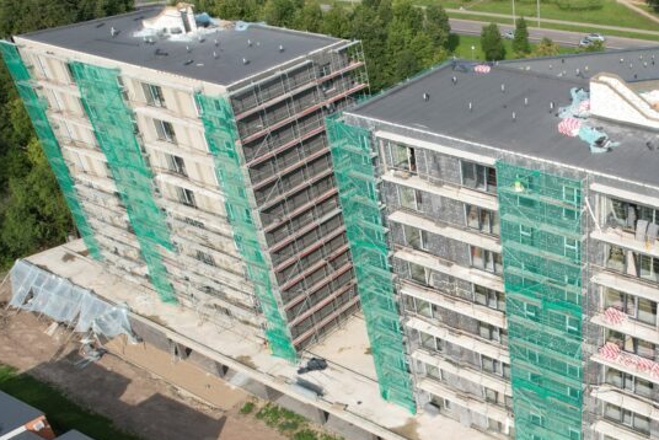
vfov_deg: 31.5
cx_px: 559
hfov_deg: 43.4
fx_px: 769
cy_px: 321
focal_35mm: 42
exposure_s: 1/2000
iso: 100
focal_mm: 8.38
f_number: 2.8
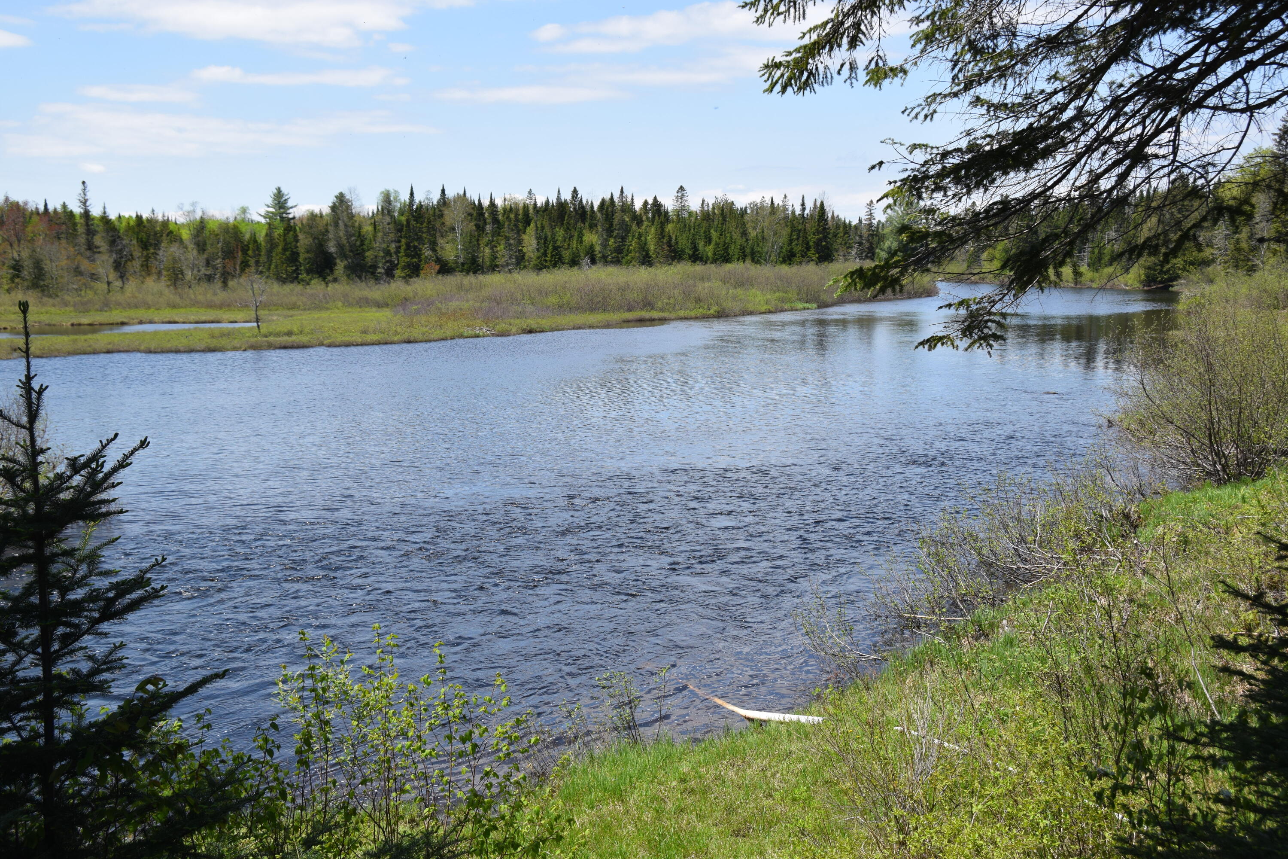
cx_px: 644
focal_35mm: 39
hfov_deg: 49.6
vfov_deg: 34.2
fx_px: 1395
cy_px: 430
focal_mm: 26
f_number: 10
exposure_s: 1/400
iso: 200
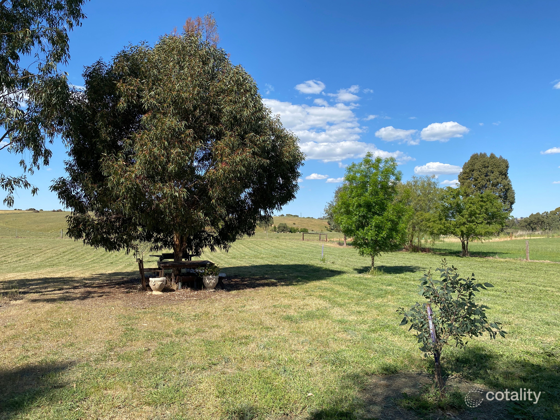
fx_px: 421
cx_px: 280
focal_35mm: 26
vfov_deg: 53.1
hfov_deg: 67.3
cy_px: 210
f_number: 1.8
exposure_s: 1/2571
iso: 32
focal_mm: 4.25
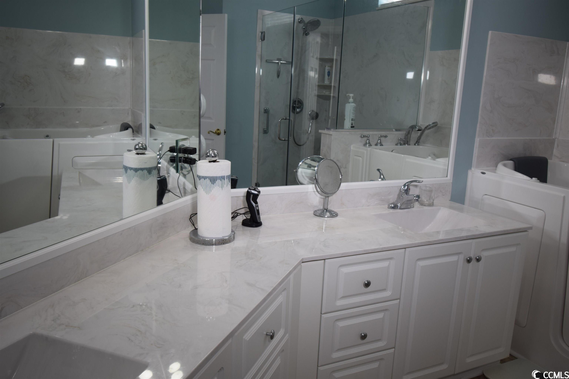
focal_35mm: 30
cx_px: 284
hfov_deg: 61.9
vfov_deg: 43.6
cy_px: 190
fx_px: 474
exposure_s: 1/80
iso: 400
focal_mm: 20
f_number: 5.6
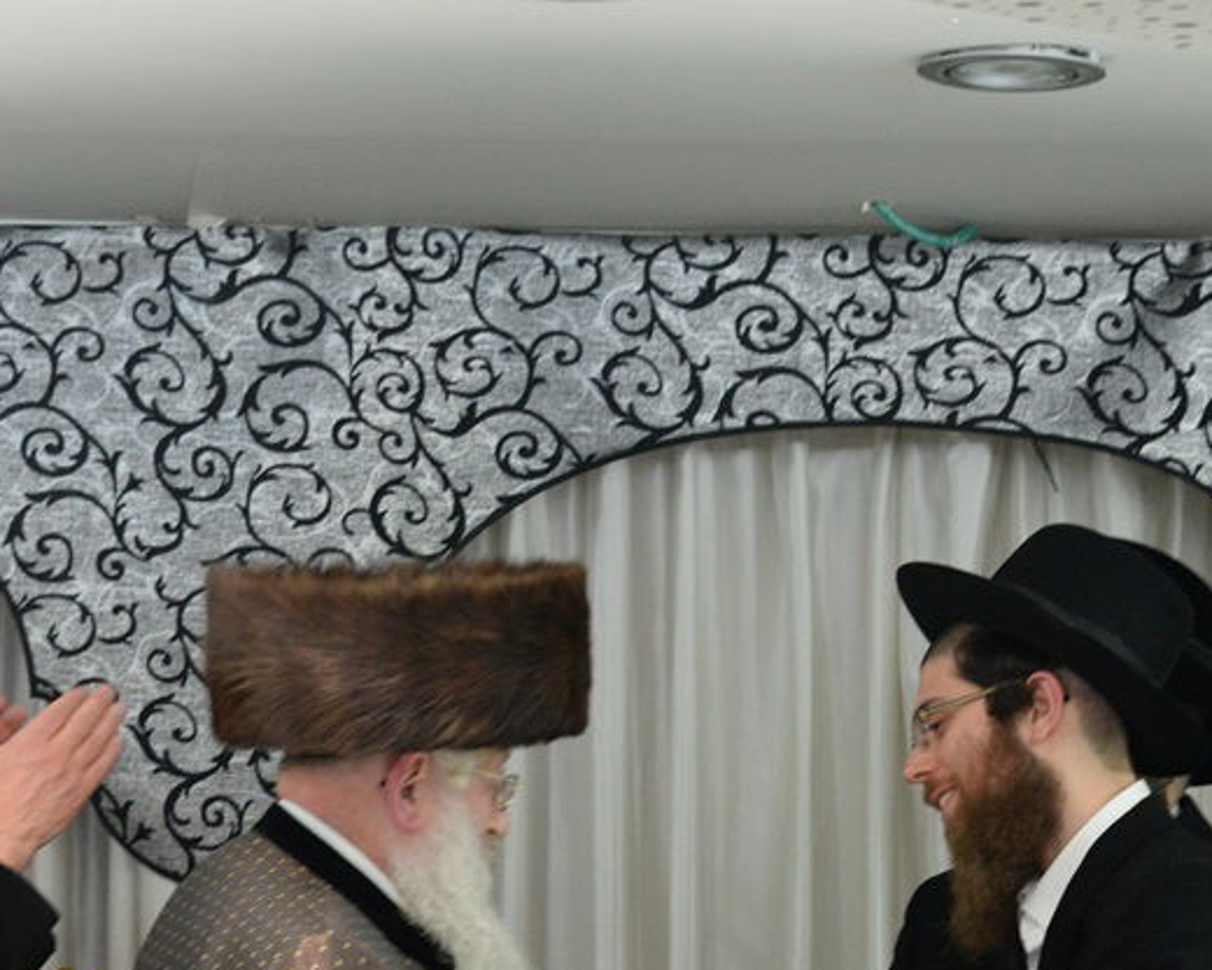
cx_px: 436
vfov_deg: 6.7
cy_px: 881
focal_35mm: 231
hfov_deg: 8.4
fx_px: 8286
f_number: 6.3
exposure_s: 1/80
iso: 2500
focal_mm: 100
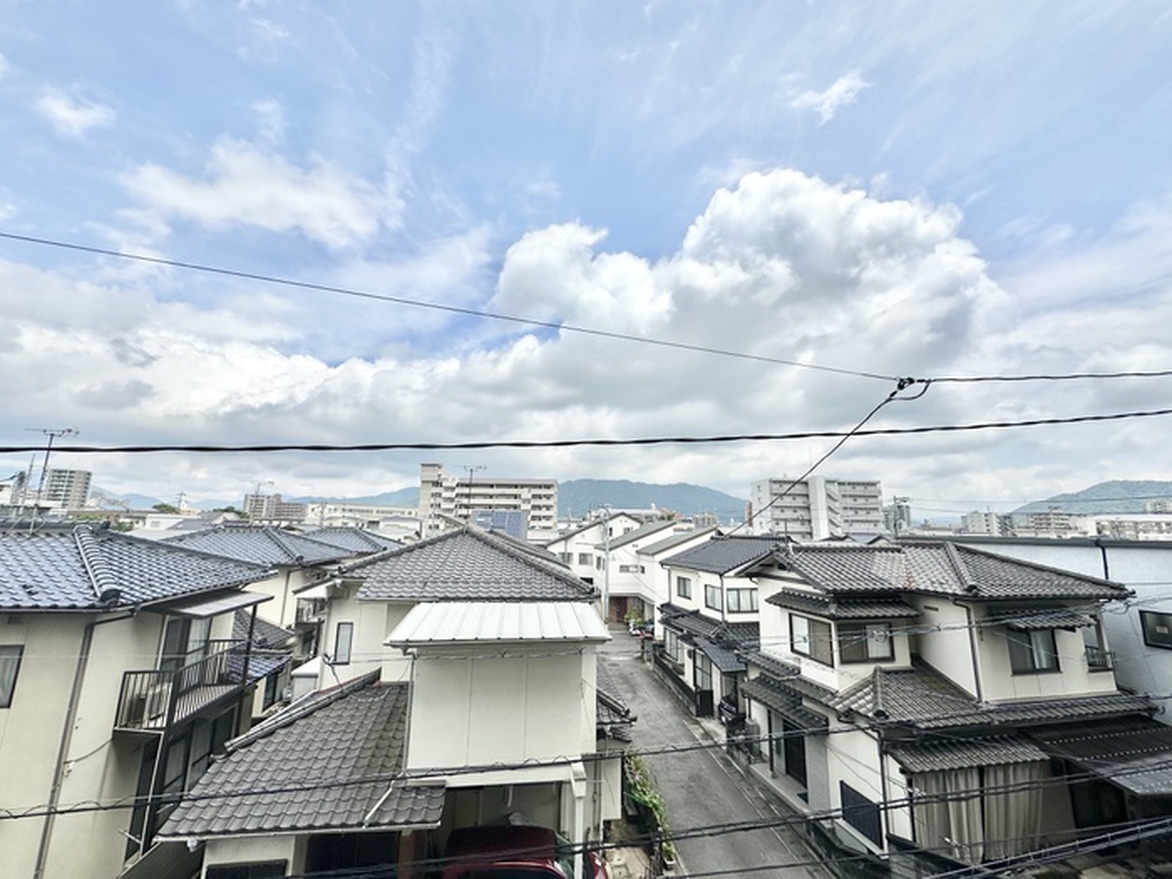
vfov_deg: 85.7
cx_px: 586
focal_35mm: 14
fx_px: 474
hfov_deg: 102.1
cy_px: 440
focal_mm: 2.22
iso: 50
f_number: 2.2
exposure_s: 1/4651
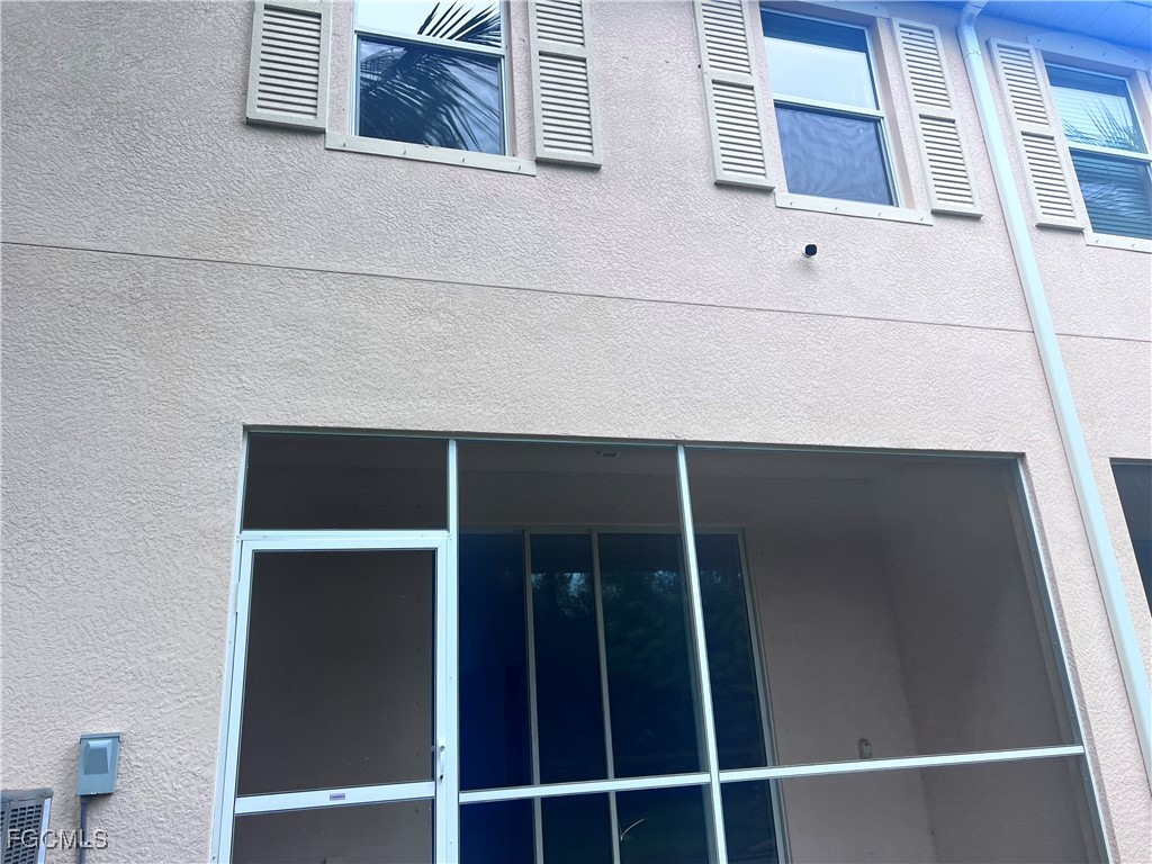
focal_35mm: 26
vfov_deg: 53.1
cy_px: 432
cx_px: 576
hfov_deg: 67.3
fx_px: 865
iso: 40
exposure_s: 1/159
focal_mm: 5.7
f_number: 1.5
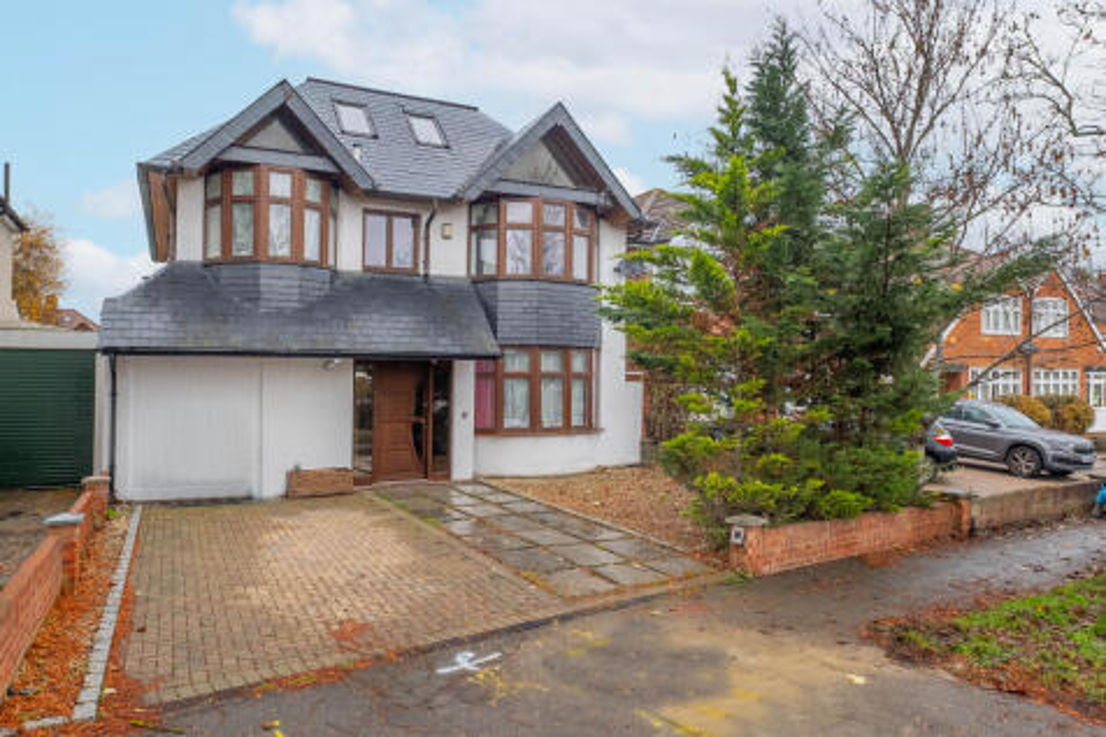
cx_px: 553
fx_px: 461
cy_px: 368
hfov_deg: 100.4
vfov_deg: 77.3
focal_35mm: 15
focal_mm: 10
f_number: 5.6
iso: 400
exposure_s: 1/60
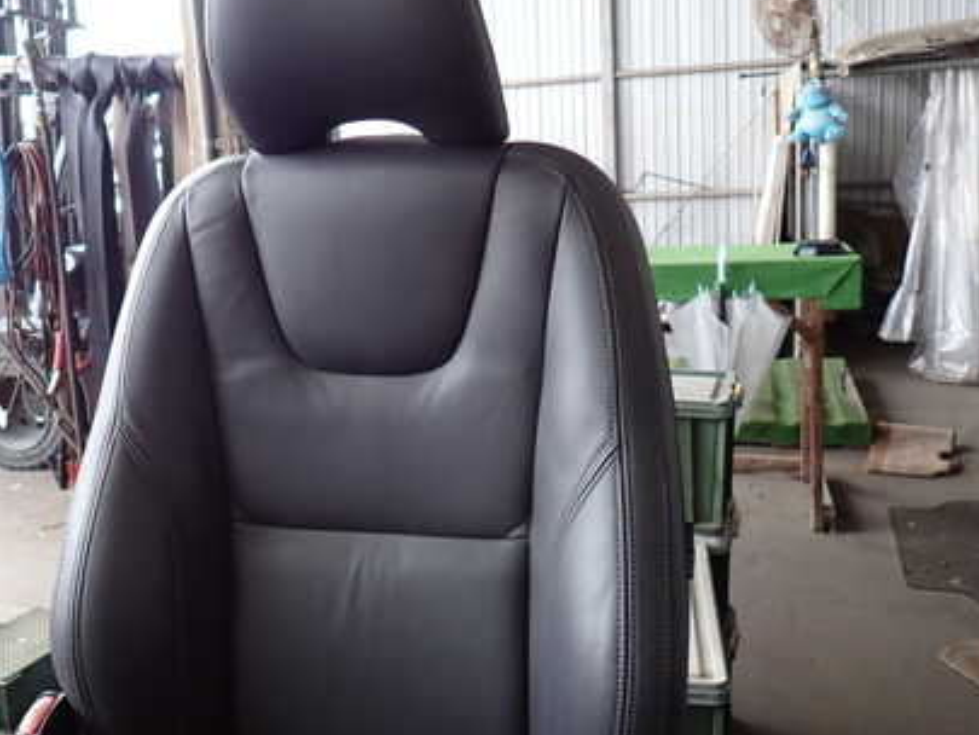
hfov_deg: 49.7
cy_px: 331
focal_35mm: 37
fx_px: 1047
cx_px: 375
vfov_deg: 38.6
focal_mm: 4.5
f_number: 2
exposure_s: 1/60
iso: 100
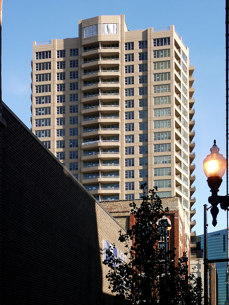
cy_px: 152
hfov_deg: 25.2
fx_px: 512
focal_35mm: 58
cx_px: 114
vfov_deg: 33.2
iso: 64
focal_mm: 12.11
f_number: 8
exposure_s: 1/125
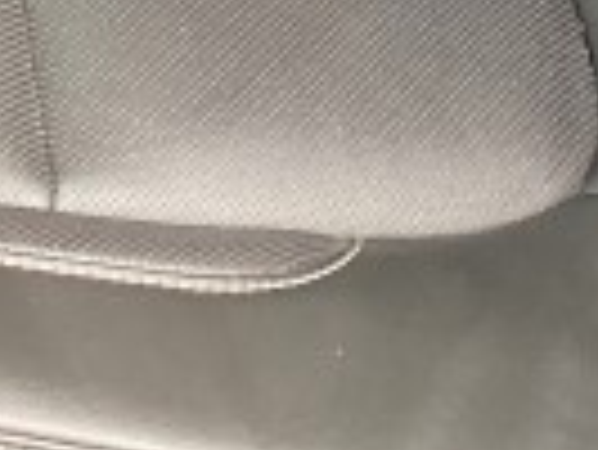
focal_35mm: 200
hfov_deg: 9.6
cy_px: -1062
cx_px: -261
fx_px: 3458
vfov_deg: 6.5
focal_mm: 4.25
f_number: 1.8
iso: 250
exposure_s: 1/60
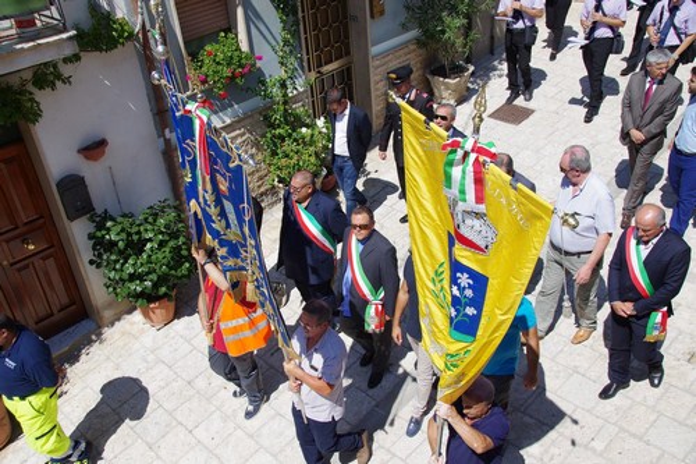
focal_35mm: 33
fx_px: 638
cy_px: 232
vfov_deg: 39.9
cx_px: 348
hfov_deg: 57.2
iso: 200
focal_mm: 22
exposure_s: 1/320
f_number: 8
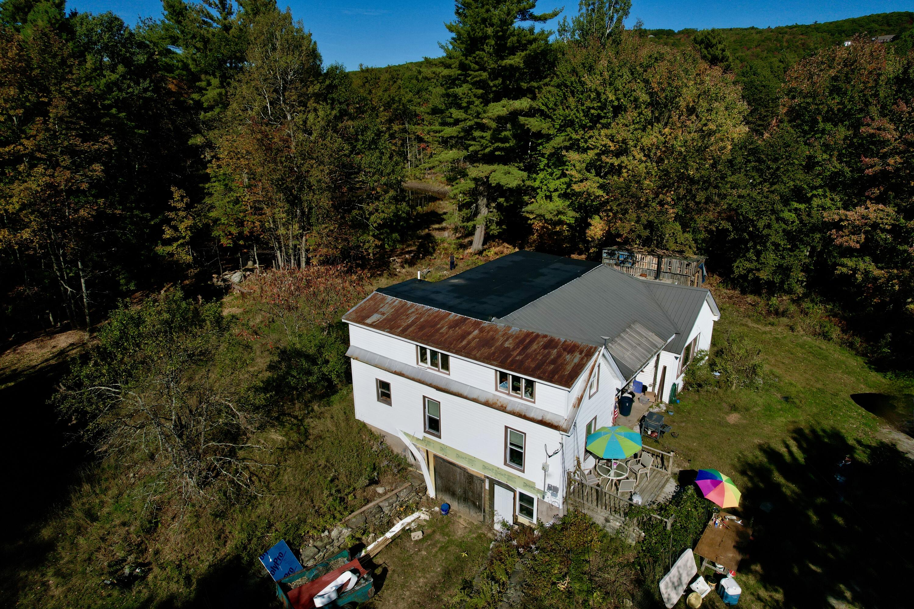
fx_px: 559
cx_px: 457
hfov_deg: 78.6
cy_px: 304
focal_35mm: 22
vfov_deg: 57.2
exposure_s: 1/8000
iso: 110
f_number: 2.8
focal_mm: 8.38
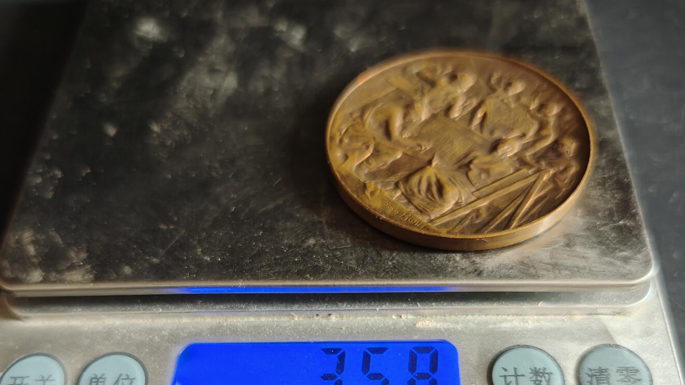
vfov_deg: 32.7
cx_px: 345
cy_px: 354
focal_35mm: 34
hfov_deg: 58.0
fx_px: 617
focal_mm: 6.06
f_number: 1.6
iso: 800
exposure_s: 1/100
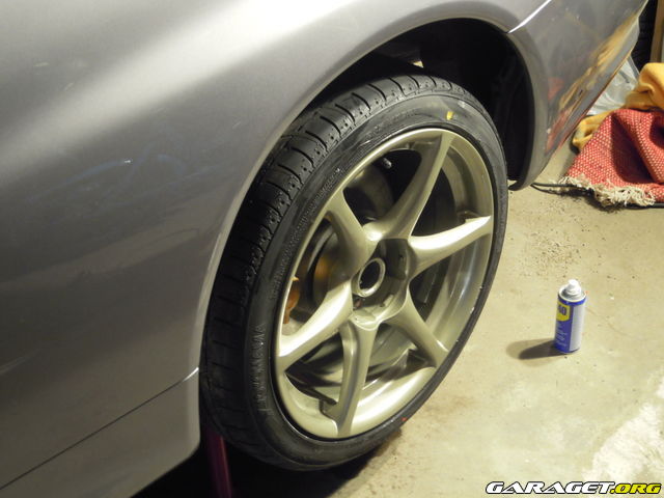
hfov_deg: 35.5
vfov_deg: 27.0
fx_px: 1036
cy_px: 249
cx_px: 332
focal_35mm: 54
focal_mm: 9.6
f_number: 3.7
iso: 400
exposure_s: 1/20
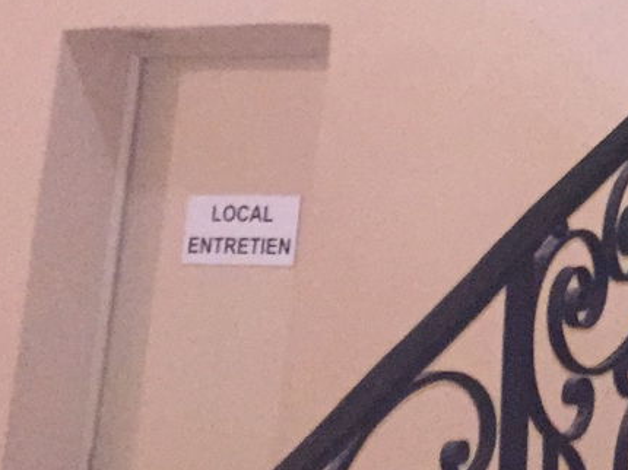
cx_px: 1038
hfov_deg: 16.1
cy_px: -334
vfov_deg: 12.6
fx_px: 1958
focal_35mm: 108
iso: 250
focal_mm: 4.15
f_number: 2.2
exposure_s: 1/17
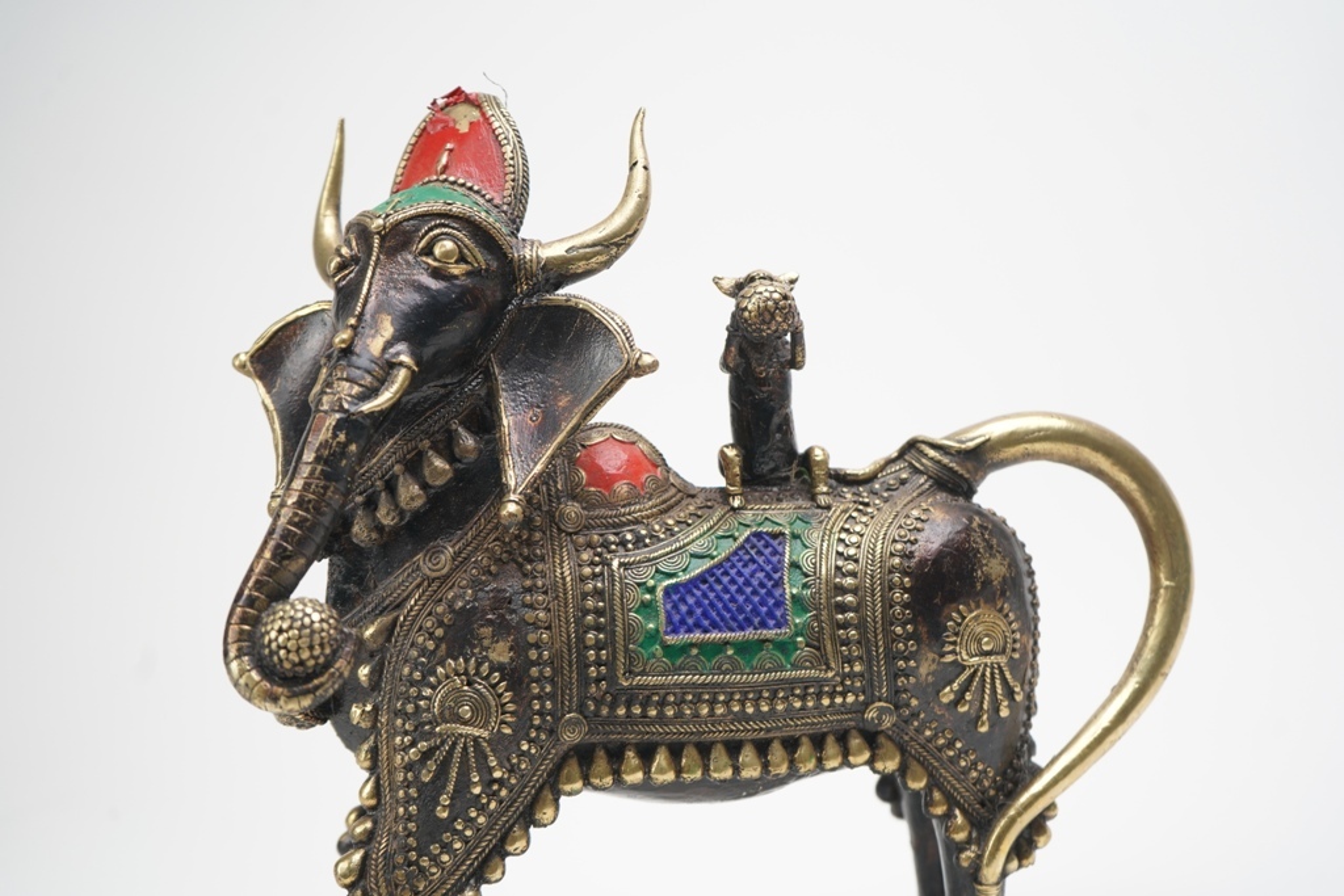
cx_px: 672
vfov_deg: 24.2
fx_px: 2091
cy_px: 448
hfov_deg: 35.6
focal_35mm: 56
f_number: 5
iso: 400
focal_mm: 56
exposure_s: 1/160
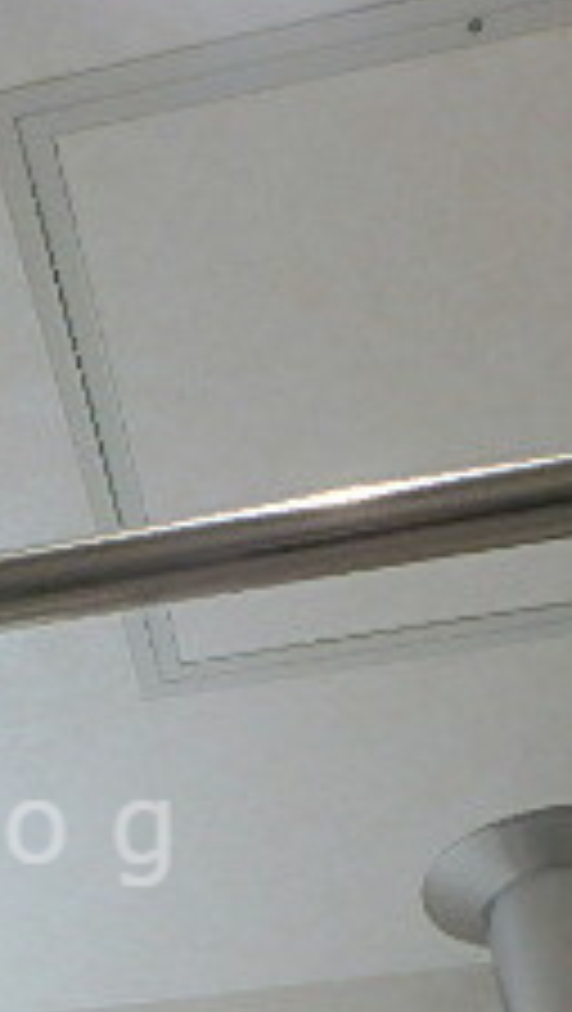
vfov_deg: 31.4
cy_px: 832
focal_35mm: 65
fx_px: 1748
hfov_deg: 17.7
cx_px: -113
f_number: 3.5
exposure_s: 1/60
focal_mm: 3.7
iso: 160
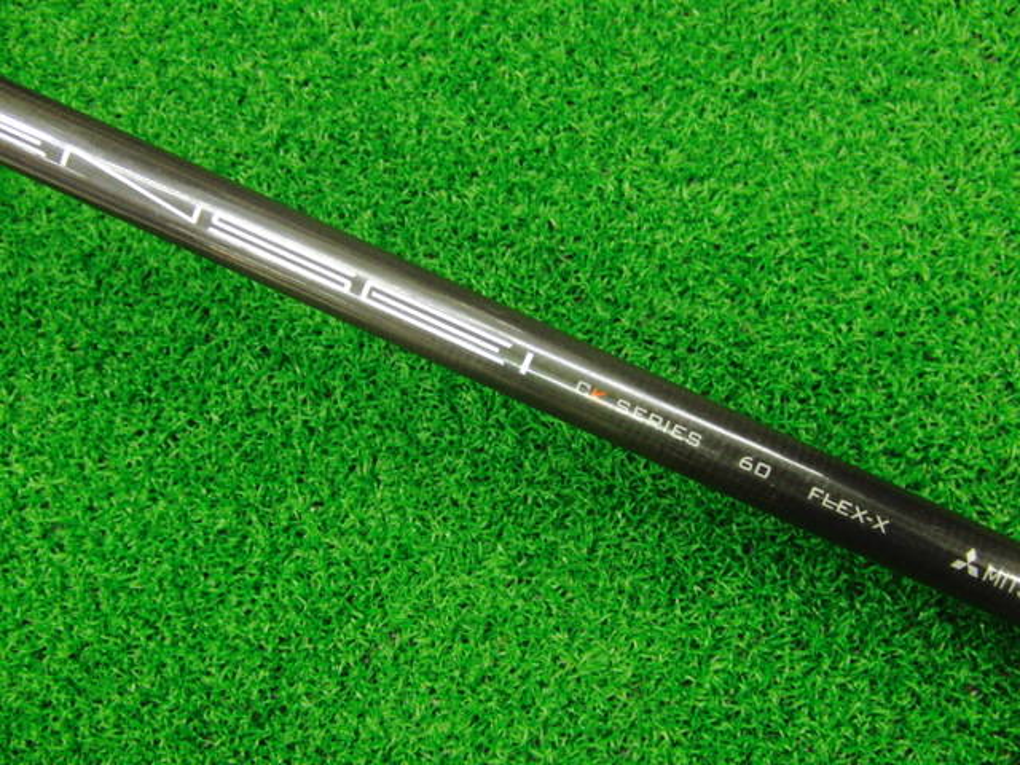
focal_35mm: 37
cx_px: 510
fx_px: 1090
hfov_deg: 50.1
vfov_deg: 38.7
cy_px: 382
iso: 400
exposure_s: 1/25
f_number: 3.6
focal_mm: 6.42
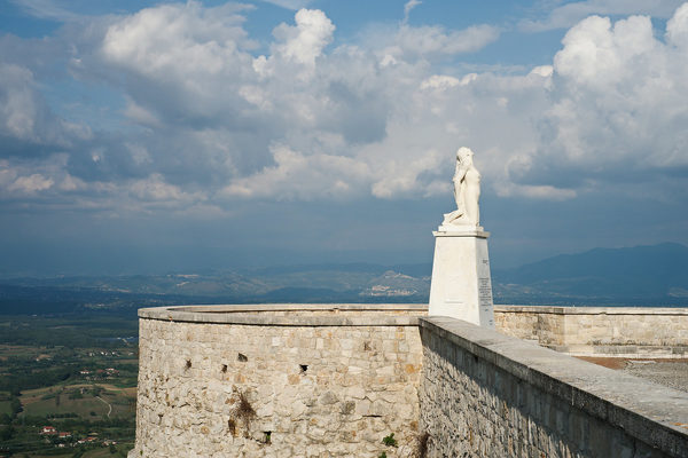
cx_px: 344
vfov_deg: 25.5
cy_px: 229
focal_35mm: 53
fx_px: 1013
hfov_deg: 37.5
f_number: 8
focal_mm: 35
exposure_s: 1/1000
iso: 200
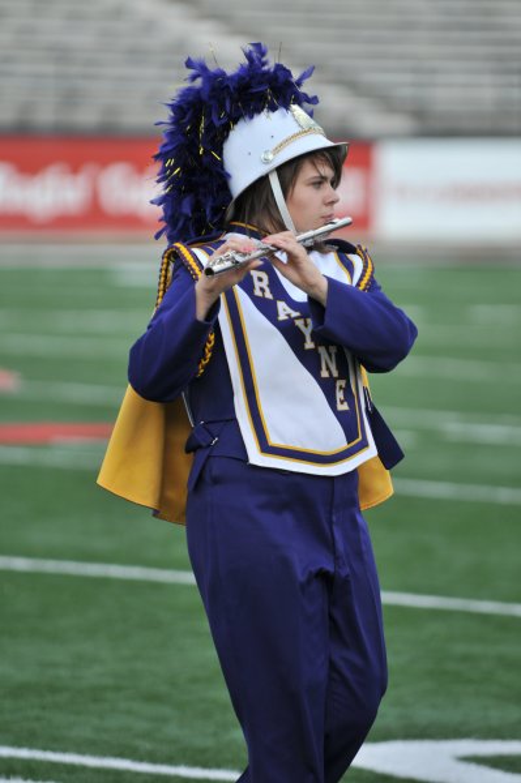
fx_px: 6523
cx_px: 260
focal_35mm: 300
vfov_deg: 6.9
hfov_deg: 4.6
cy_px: 392
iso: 200
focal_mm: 200
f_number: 2.8
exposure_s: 1/800
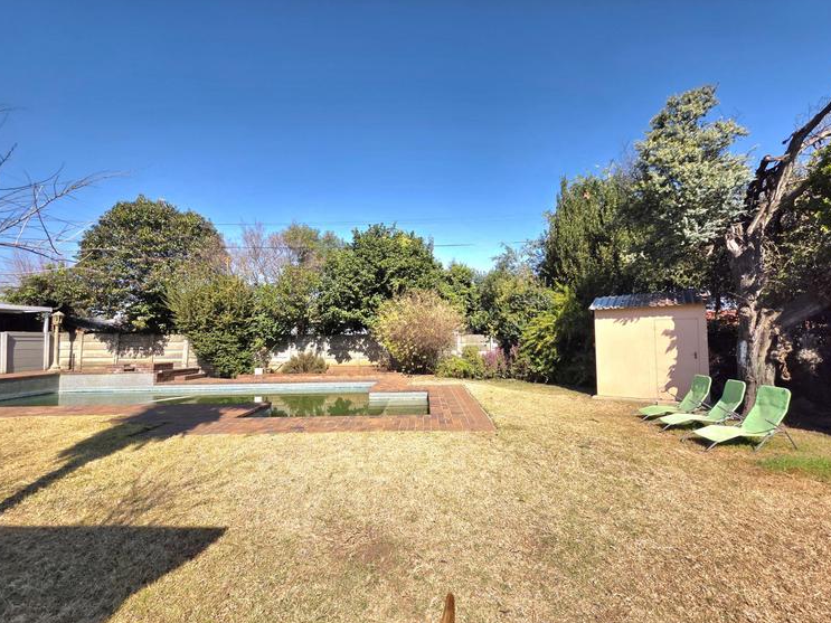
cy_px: 324
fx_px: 336
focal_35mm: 14
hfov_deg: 102.0
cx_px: 434
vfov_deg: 85.6
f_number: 1.9
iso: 40
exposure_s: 1/2000
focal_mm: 2.2
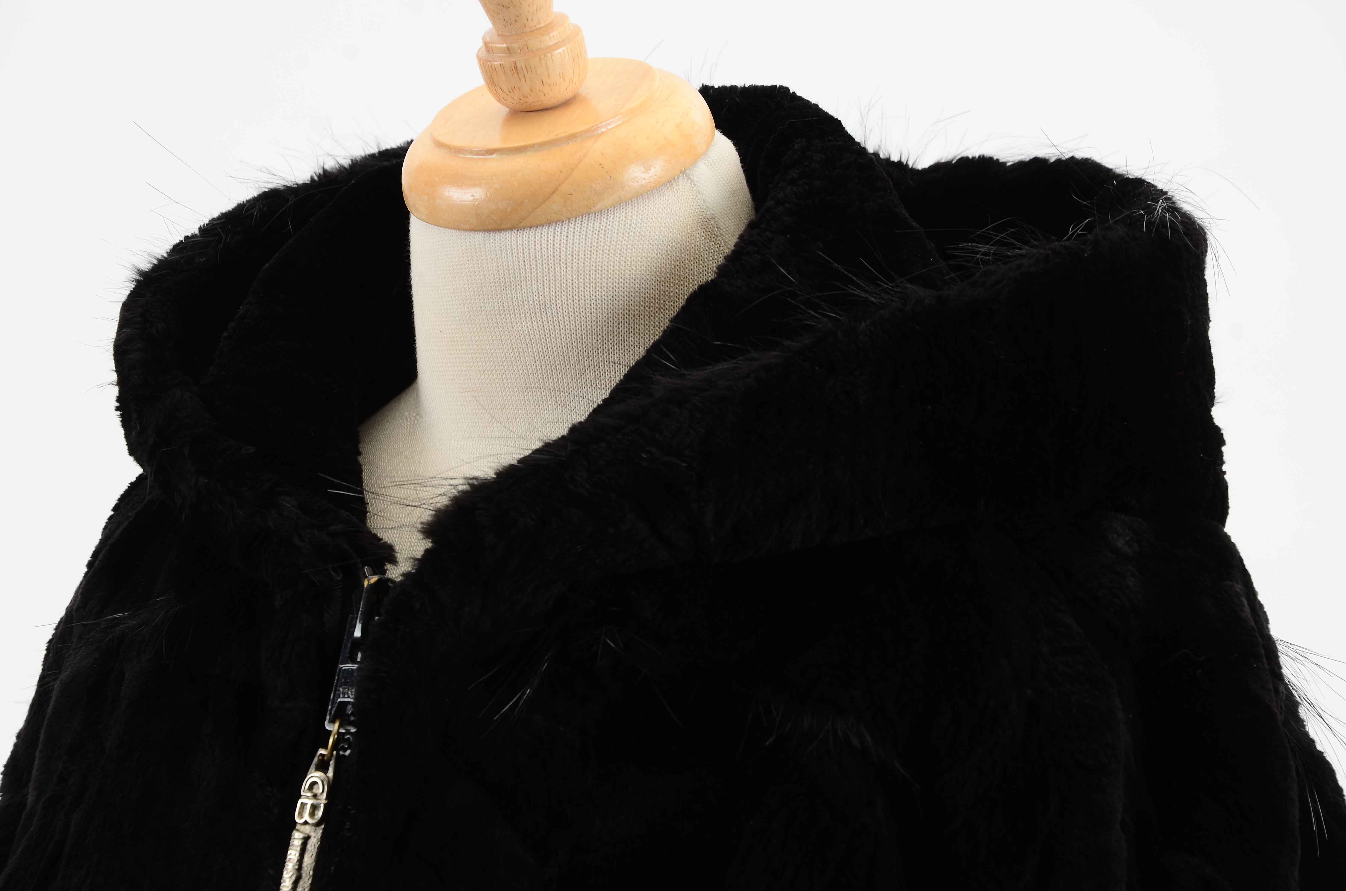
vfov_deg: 12.1
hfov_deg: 18.2
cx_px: 673
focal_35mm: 112
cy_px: 446
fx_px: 4198
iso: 160
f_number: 8
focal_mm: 75
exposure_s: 1/80
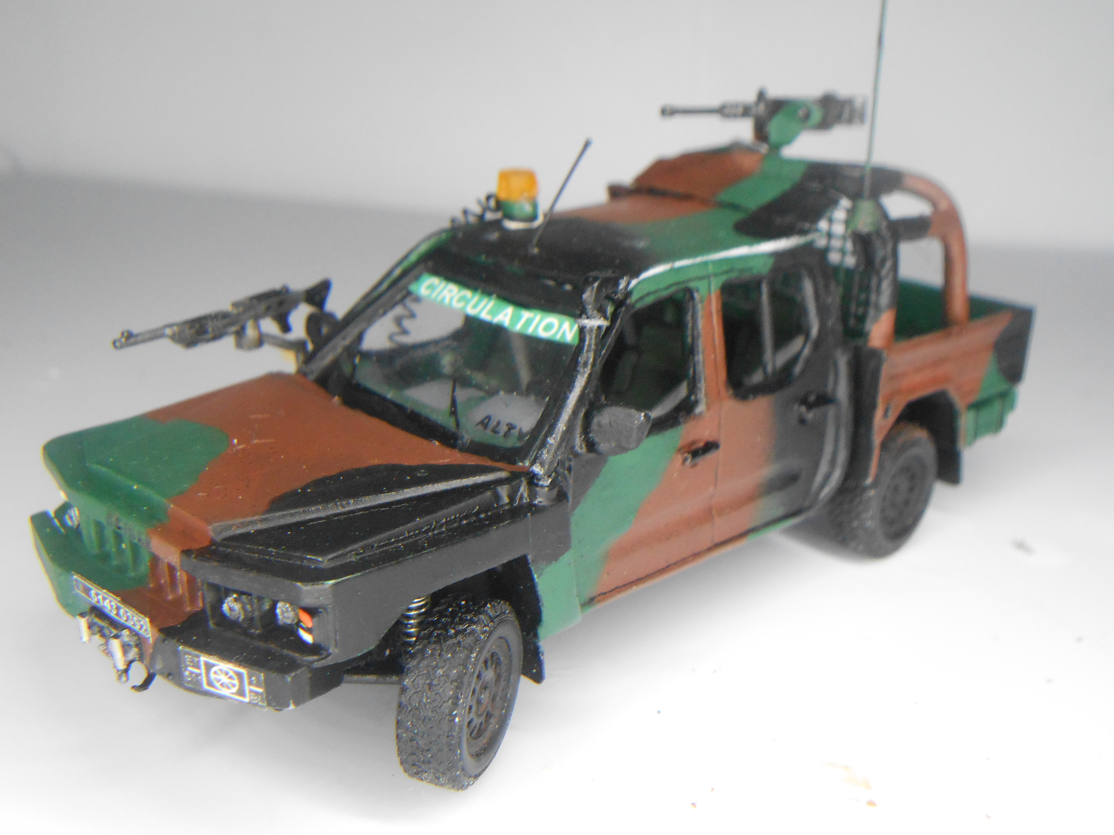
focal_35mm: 38
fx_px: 1223
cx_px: 557
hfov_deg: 49.0
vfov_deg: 37.7
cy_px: 418
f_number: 4.2
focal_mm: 6.8
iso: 400
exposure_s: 1/160
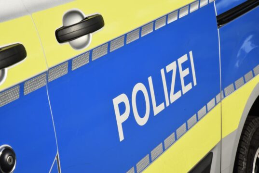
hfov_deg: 19.4
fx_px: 757
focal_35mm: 105
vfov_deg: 13.1
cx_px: 130
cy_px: 86
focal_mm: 105
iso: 800
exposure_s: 1/1000
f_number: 16
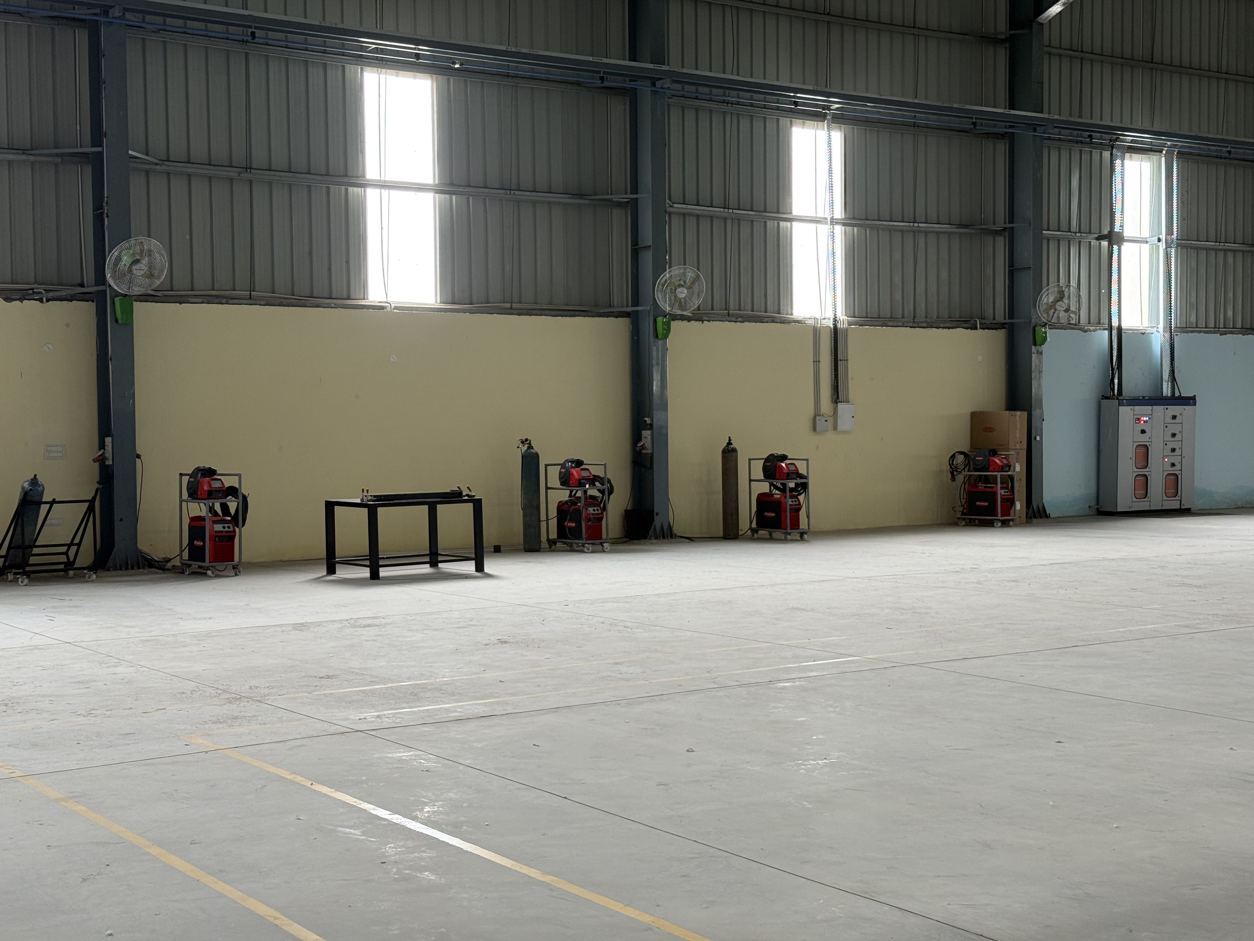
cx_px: 627
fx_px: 1739
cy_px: 470
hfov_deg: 39.7
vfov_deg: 30.3
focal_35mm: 48
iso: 125
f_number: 1.78
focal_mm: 6.76
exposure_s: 1/100
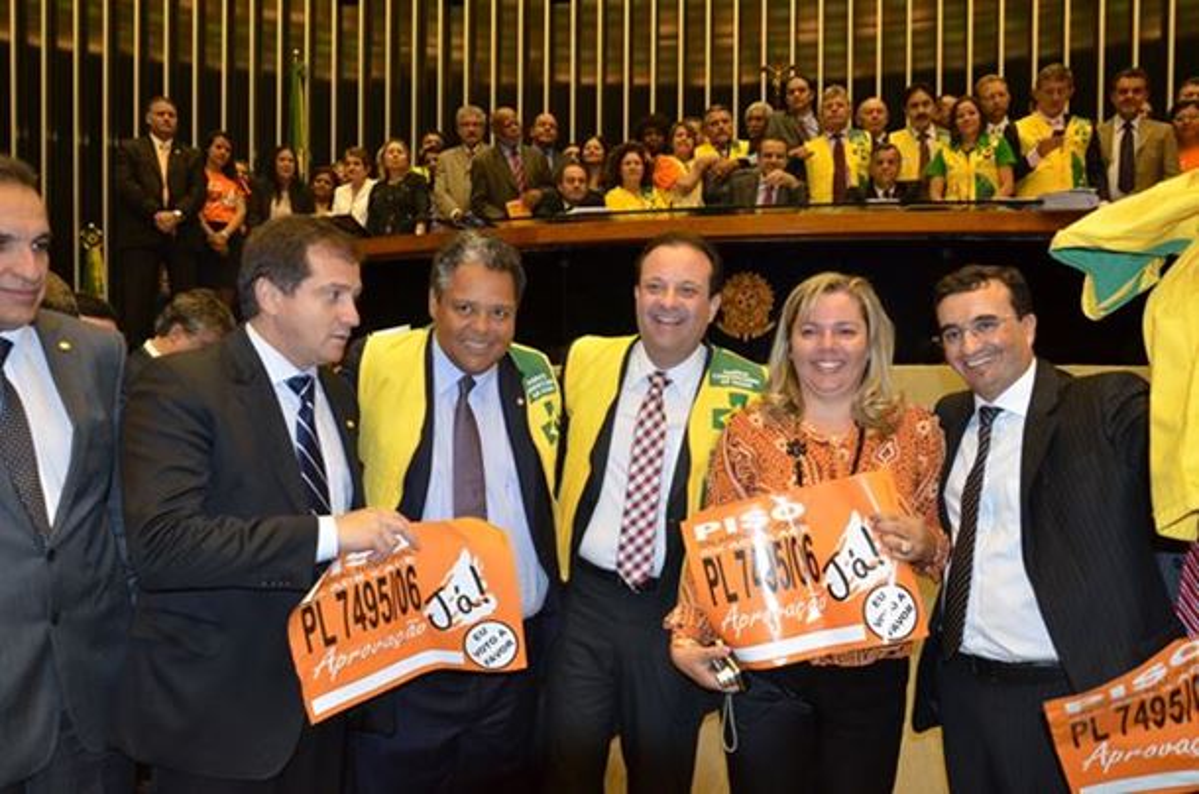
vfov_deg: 47.7
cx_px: 600
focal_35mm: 27
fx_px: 897
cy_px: 397
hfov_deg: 67.5
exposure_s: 1/60
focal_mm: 18
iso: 1600
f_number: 5.6
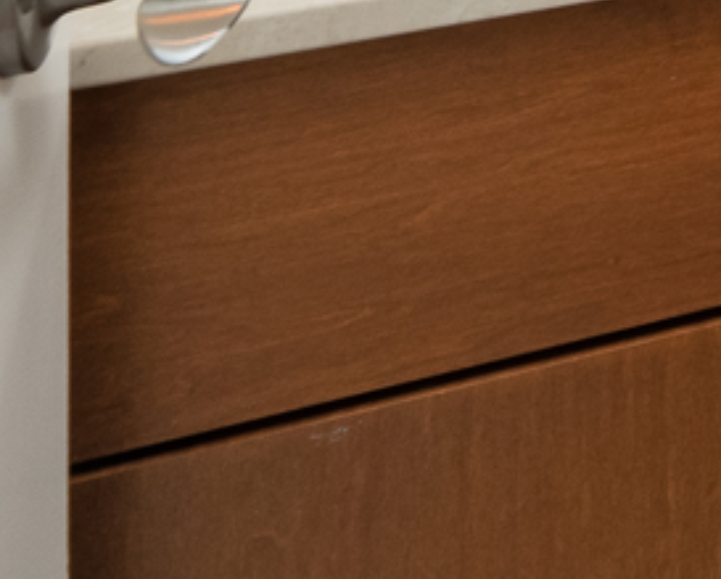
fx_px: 1901
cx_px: 1989
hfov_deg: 12.6
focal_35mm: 89
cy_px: -788
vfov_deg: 13.2
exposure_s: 1/80
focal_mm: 16
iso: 400
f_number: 11
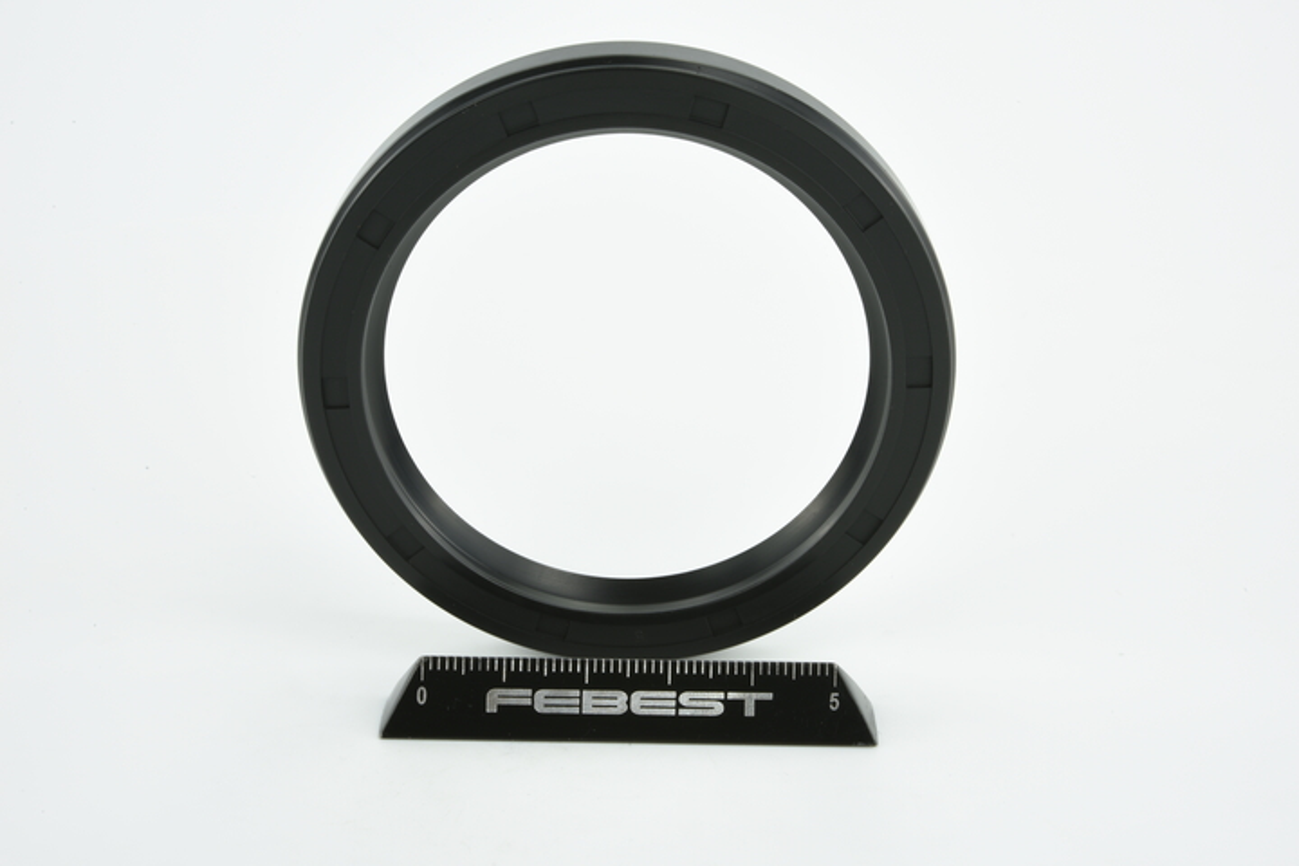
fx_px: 2165
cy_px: 433
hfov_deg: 33.4
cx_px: 650
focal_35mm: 60
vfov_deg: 22.6
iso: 64
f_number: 32
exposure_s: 1/2
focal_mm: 60
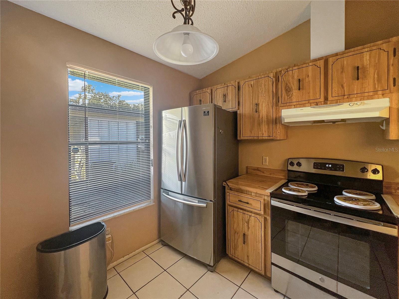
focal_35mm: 13
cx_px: 200
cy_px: 150
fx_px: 150
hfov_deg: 106.2
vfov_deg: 89.9
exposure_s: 1/99
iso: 100
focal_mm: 1.57
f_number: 1.8
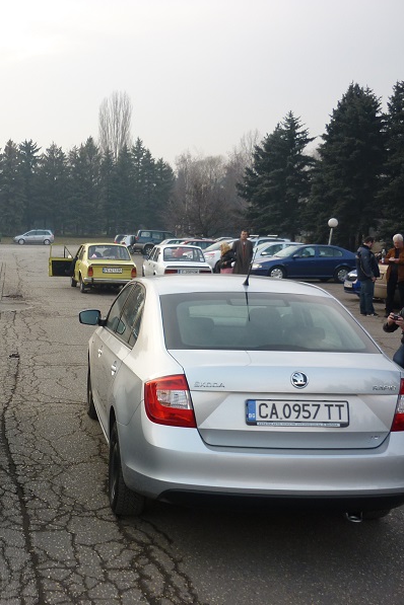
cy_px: 302
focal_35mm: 46
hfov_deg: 28.0
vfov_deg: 42.7
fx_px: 774
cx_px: 31
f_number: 2.8
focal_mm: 5.5
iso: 80
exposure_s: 1/160
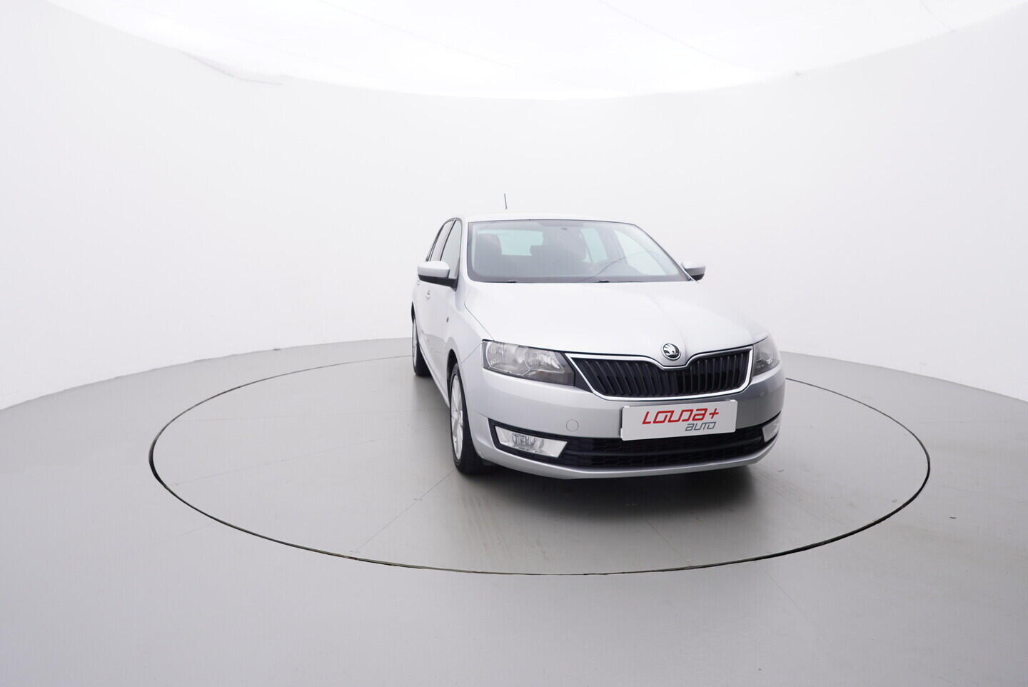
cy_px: 344
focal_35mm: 22
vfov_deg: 56.2
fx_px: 643
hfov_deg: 77.3
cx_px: 514
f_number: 5
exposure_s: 1/80
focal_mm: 15
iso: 200
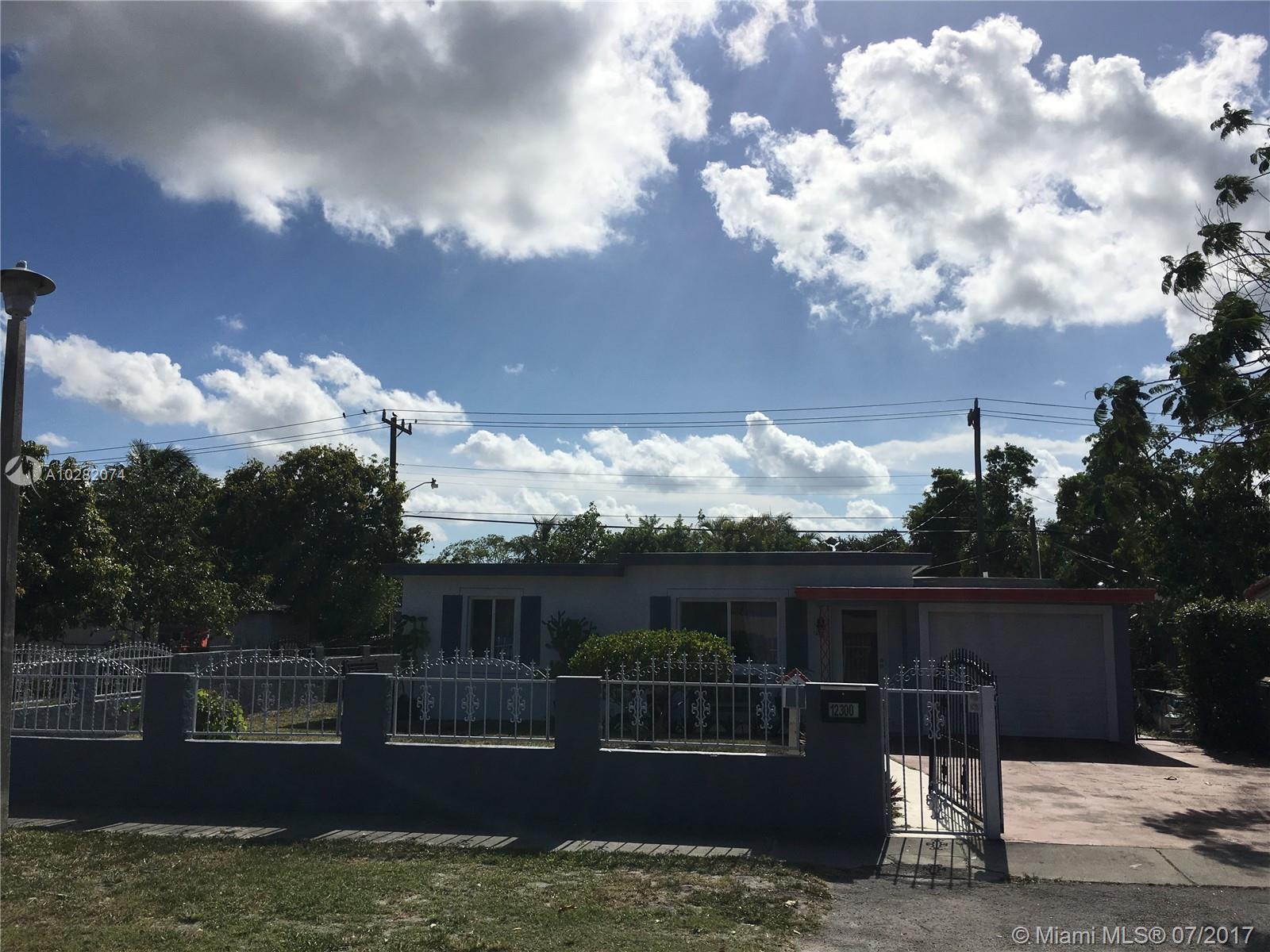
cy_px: 476
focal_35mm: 29
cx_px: 635
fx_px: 1064
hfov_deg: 61.7
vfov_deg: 48.2
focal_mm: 4.15
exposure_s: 1/6993
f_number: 2.2
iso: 25
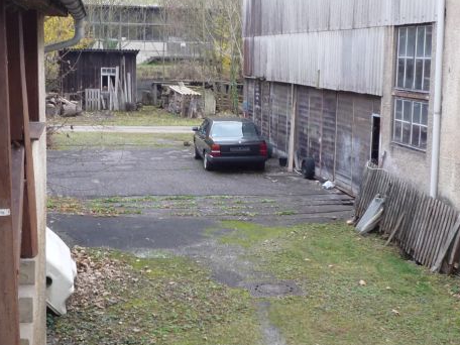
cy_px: 170
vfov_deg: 24.4
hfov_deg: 32.2
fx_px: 797
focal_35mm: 60
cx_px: 238
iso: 160
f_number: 3.5
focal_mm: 5.8
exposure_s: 1/30
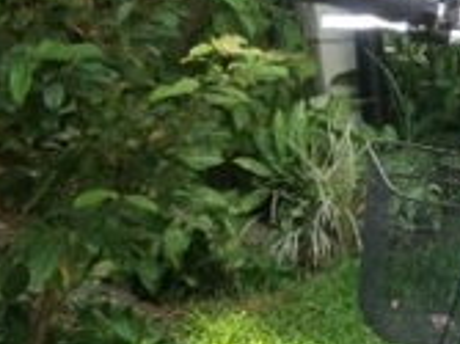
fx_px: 1527
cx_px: 683
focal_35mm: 115
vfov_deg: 12.7
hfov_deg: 15.8
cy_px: 347
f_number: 2.4
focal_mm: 4.28
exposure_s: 1/120
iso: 64
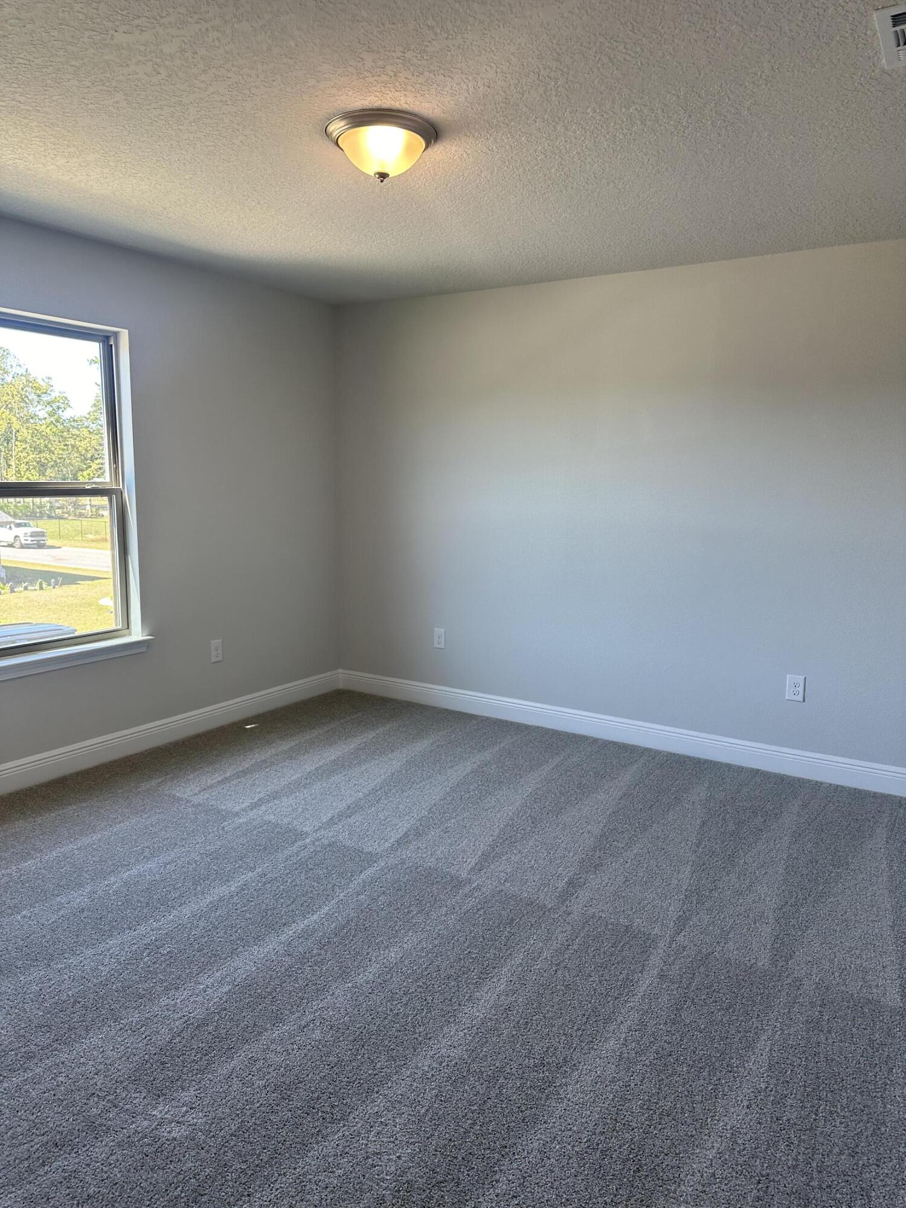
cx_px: 453
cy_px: 604
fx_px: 838
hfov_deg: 56.8
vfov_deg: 71.6
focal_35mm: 24
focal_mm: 6.86
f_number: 1.78
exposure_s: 1/132
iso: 80
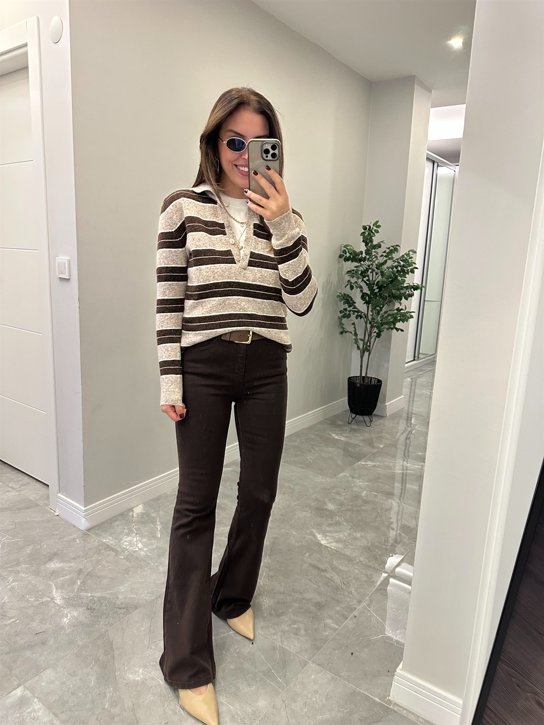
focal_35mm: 24
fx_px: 503
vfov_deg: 71.6
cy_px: 362
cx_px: 272
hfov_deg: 56.8
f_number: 1.78
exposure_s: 1/50
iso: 320
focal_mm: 6.86
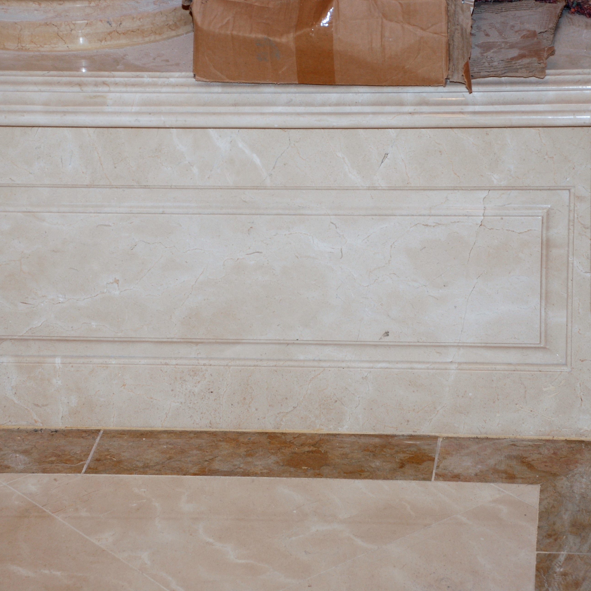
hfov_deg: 14.6
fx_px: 2299
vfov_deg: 14.7
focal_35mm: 119
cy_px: 297
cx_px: 274
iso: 200
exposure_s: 1/60
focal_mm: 62
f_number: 5.3
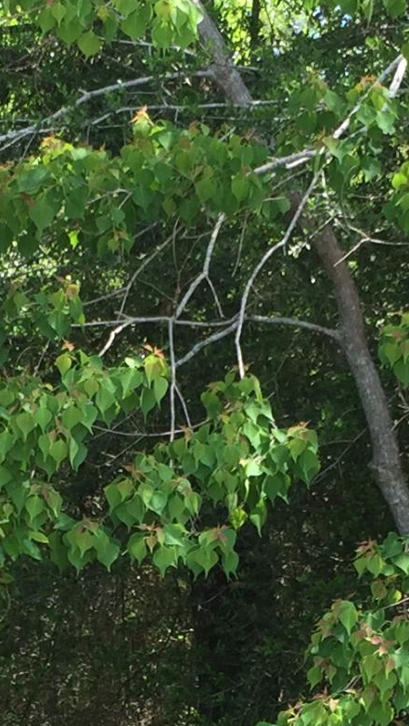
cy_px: 735
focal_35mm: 121
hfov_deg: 10.0
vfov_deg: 17.3
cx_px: 124
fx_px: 2331
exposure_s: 1/302
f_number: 2.2
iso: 32
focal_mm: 4.15
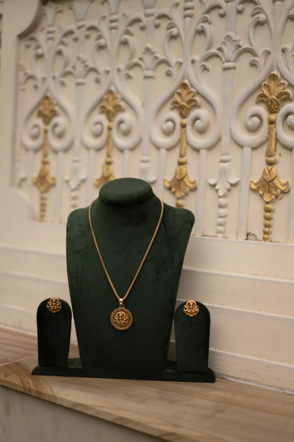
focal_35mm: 50
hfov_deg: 27.0
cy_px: 221
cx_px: 147
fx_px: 612
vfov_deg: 39.6
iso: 80
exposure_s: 1/1000
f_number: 2
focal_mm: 50
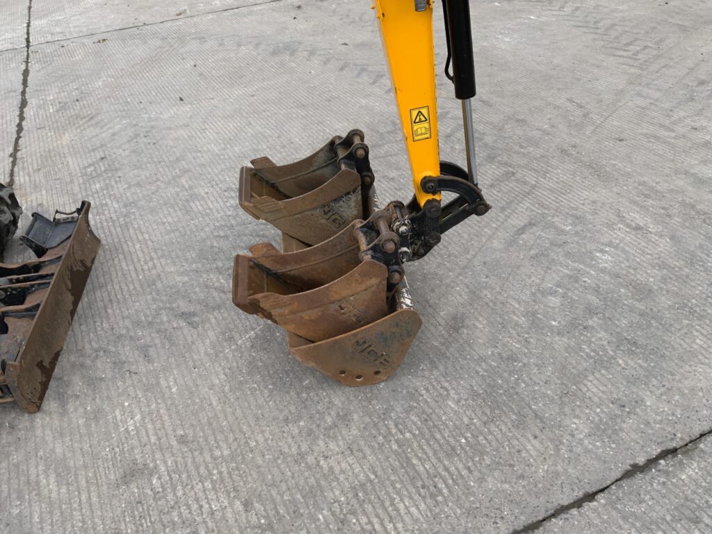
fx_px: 596
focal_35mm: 29
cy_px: 267
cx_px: 356
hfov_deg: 61.7
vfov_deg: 48.2
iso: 16
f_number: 1.8
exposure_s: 1/495
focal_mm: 3
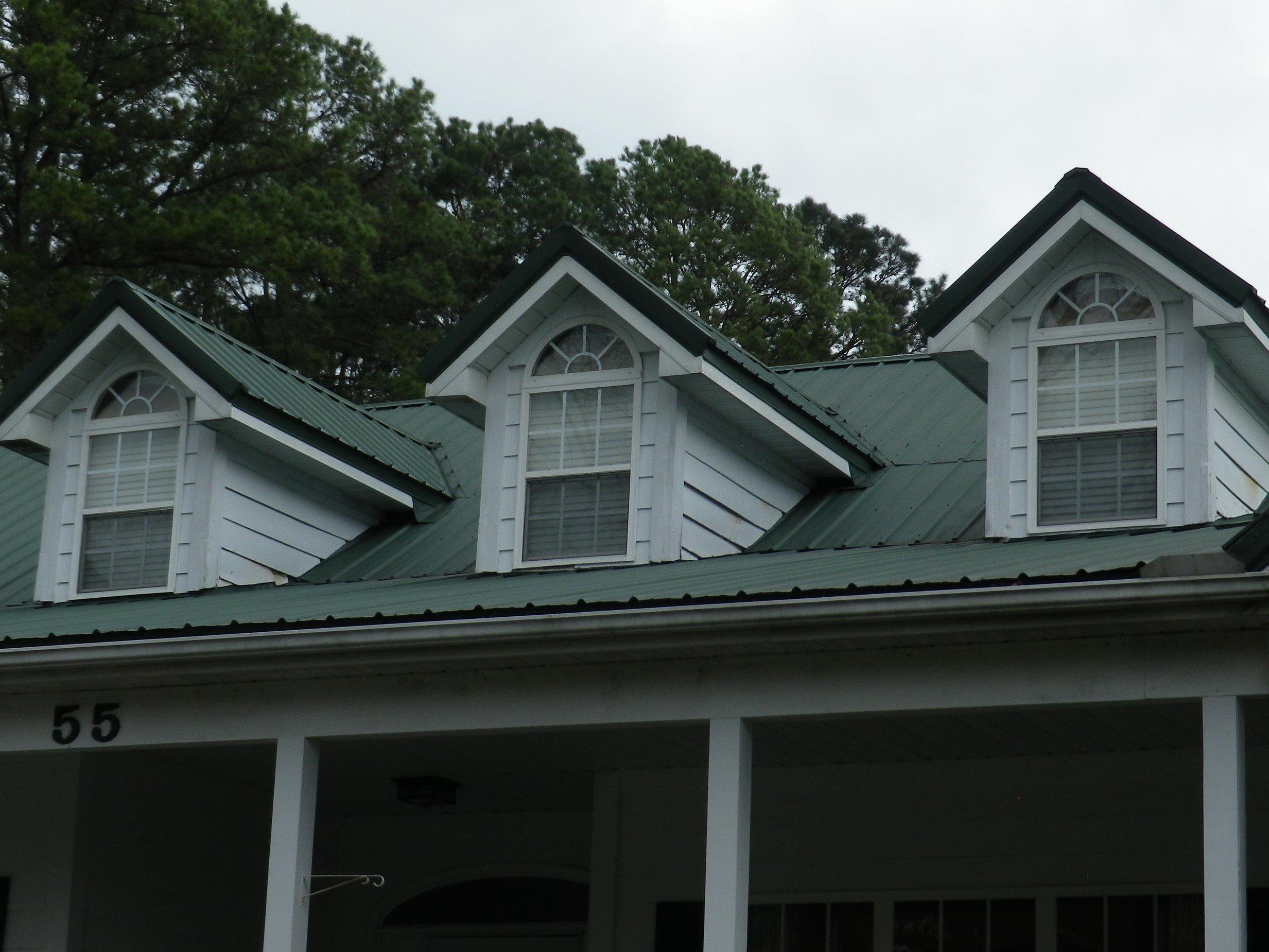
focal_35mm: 86
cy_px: 389
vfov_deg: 17.2
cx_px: 668
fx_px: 3153
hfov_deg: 22.8
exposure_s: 1/80
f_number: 4.7
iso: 80
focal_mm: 12.3
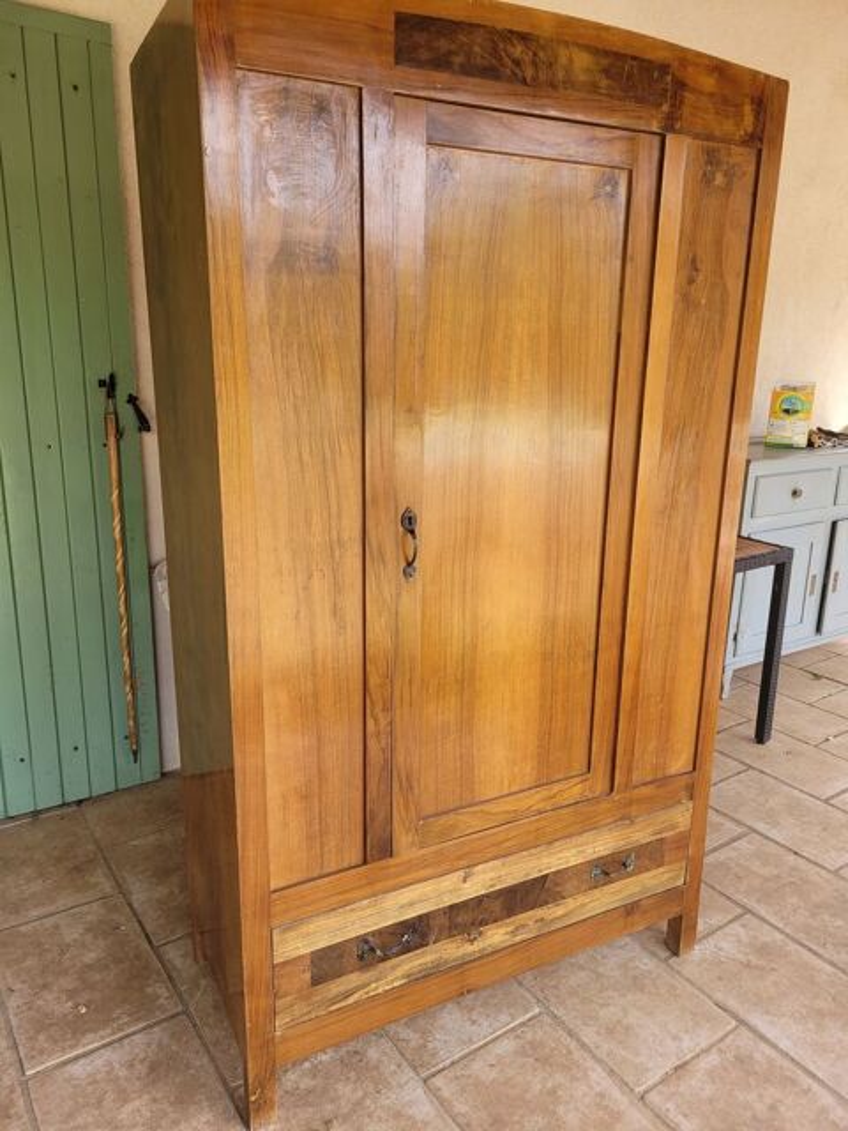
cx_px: 424
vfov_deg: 67.3
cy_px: 566
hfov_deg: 53.1
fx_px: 849
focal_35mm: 26
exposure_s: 1/203
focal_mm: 5.4
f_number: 1.8
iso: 40
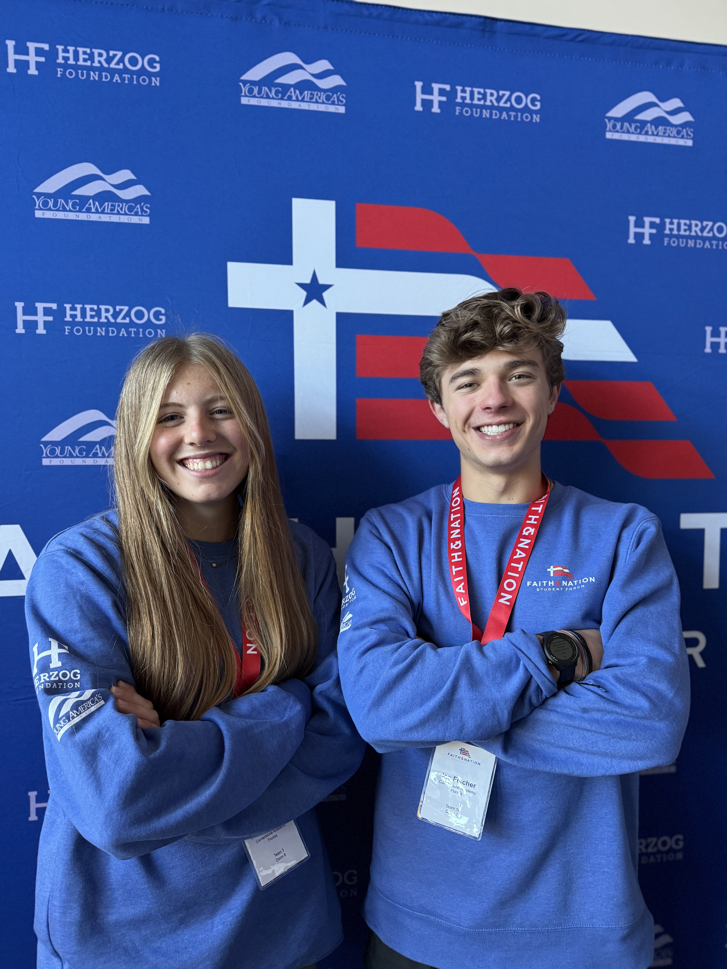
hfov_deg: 56.8
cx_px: 364
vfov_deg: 71.6
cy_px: 484
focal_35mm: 24
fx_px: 672
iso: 320
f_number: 1.78
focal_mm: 6.76
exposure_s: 1/60
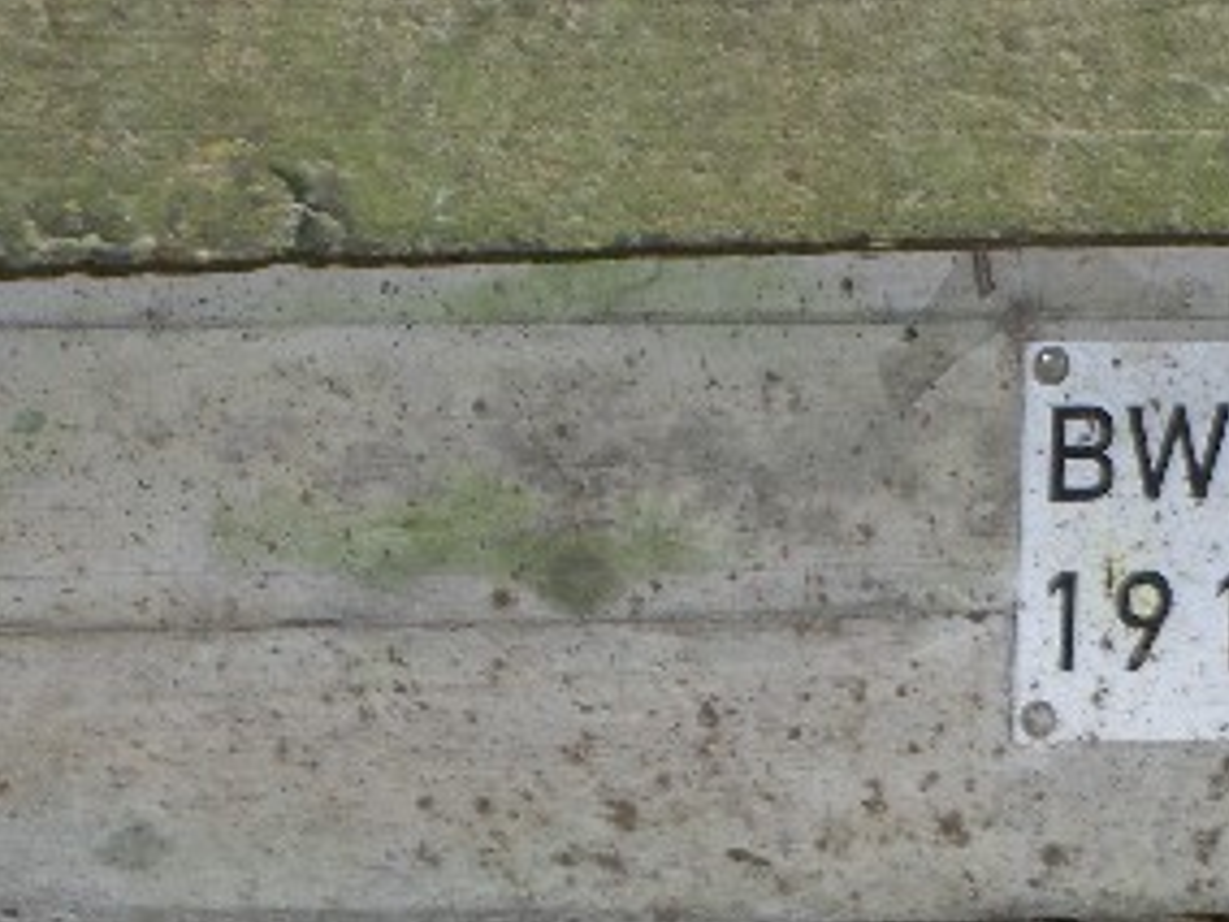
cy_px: 595
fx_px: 6923
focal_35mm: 195
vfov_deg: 7.6
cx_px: 1184
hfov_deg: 10.1
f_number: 4.8
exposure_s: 1/60
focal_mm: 19.7
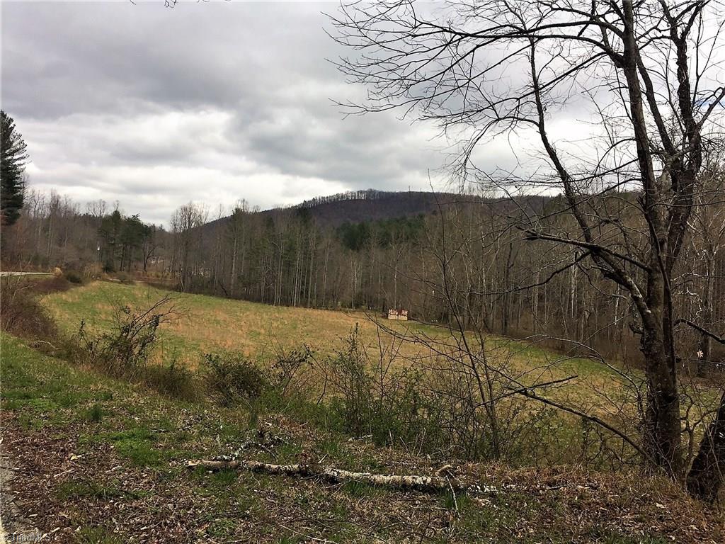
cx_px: 362
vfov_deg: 48.2
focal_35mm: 29
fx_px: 607
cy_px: 272
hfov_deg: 61.7
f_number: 2.2
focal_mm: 4.15
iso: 32
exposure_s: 1/1364
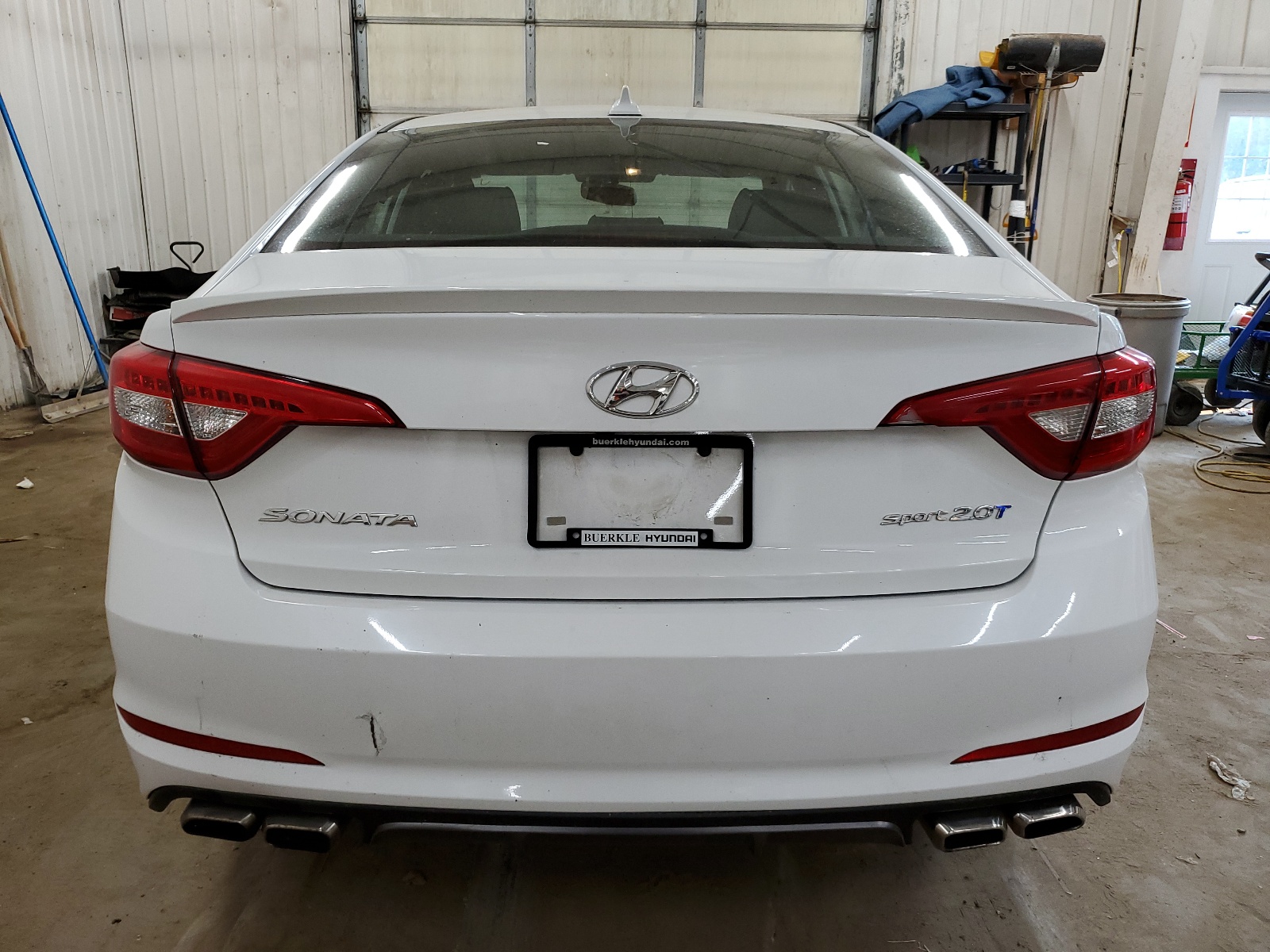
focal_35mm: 26
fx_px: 954
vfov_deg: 53.1
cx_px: 635
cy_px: 476
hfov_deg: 67.3
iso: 95
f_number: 1.5
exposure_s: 1/60.2
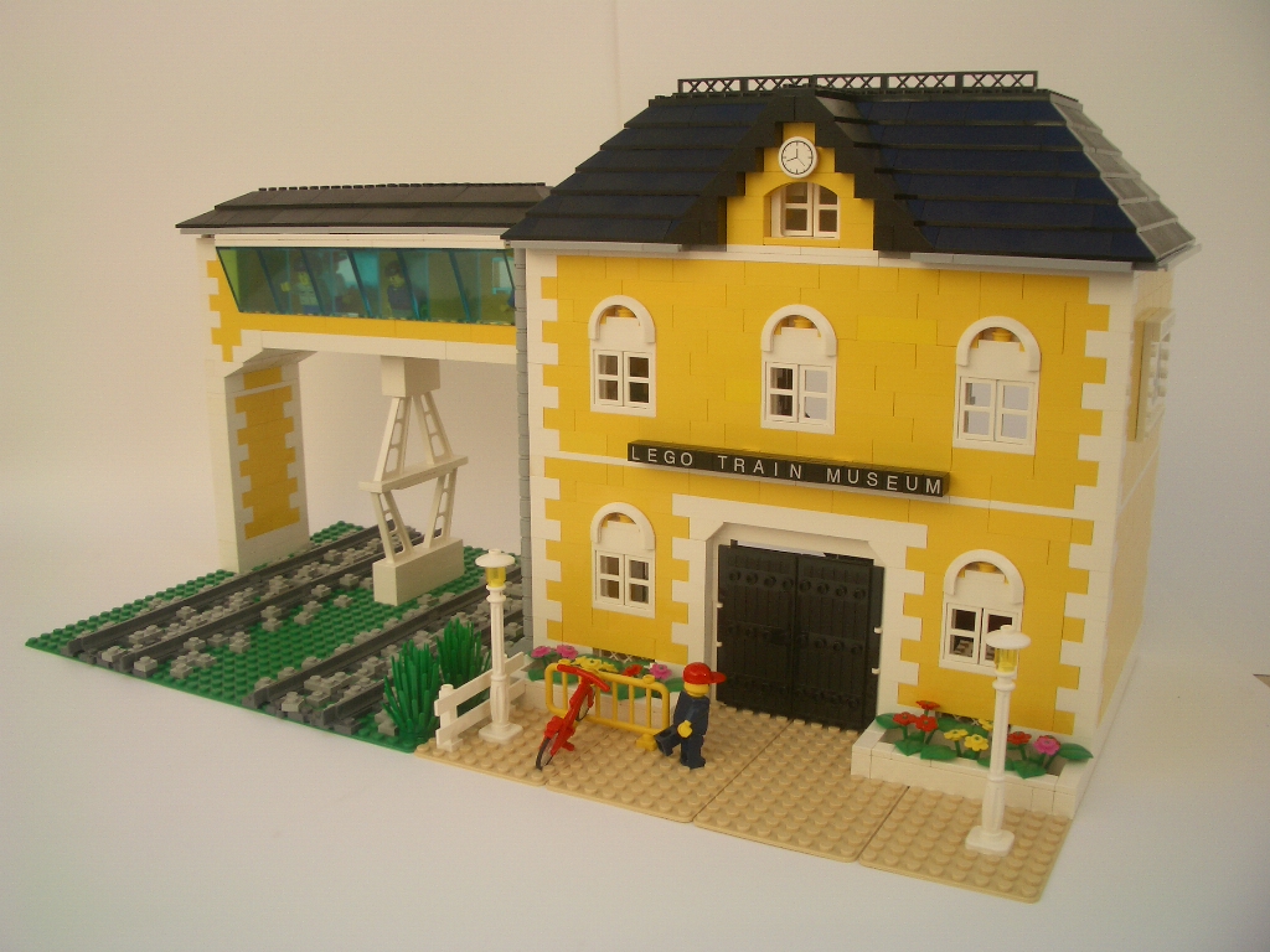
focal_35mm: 35
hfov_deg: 52.6
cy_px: 476
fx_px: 1284
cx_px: 635
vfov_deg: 40.7
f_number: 4.3
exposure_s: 1/250
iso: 50
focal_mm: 5.8
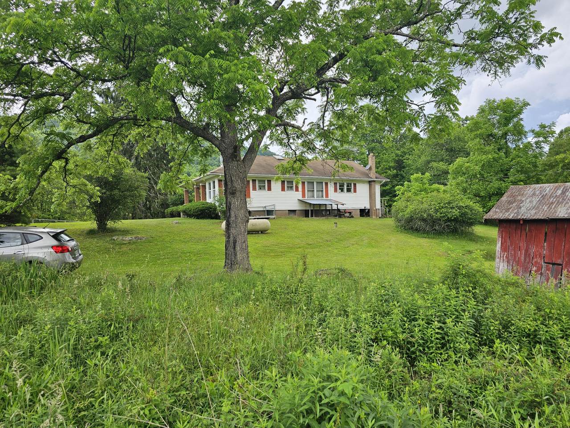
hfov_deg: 73.9
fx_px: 379
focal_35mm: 23
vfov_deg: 58.9
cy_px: 214
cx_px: 285
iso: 10
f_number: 1.7
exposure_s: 1/124
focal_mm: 6.3
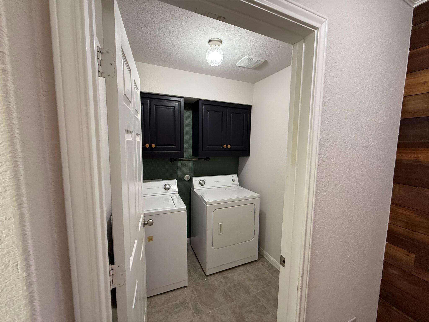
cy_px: 161
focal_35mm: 14
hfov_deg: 102.1
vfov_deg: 85.7
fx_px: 174
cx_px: 214
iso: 250
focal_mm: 2.22
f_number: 2.2
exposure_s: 1/60
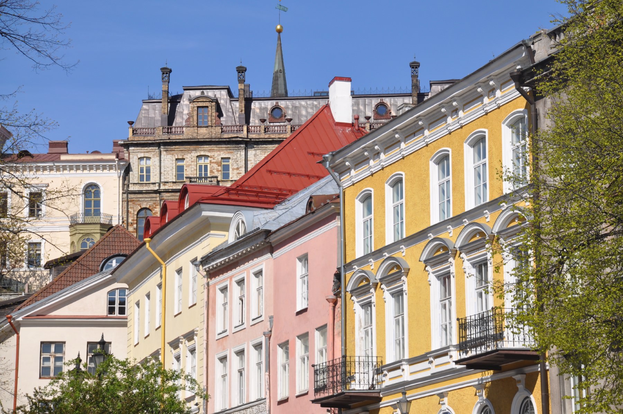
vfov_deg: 11.4
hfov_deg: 17.1
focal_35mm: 120
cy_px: 207
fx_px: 2074
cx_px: 312
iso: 200
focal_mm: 80
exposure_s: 1/800
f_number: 7.1
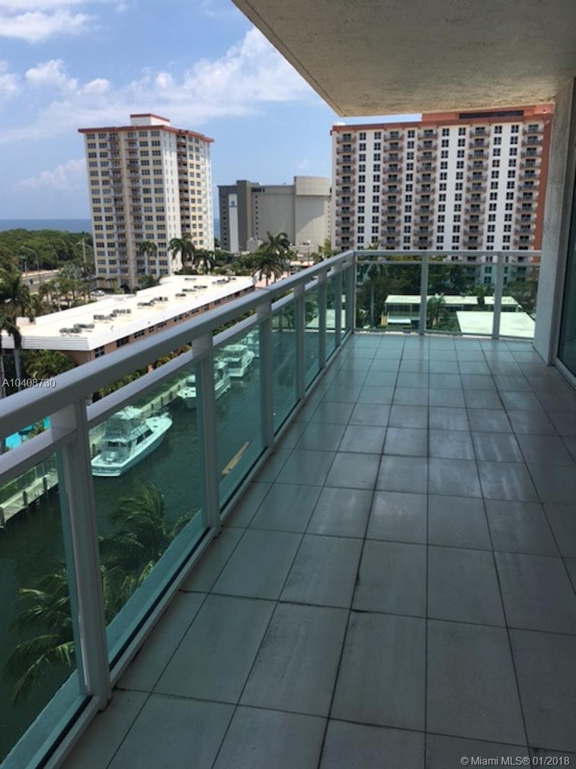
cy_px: 384
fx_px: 643
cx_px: 288
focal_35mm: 29
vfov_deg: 61.7
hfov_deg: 48.2
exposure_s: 1/1876
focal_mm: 4.15
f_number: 2.2
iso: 25
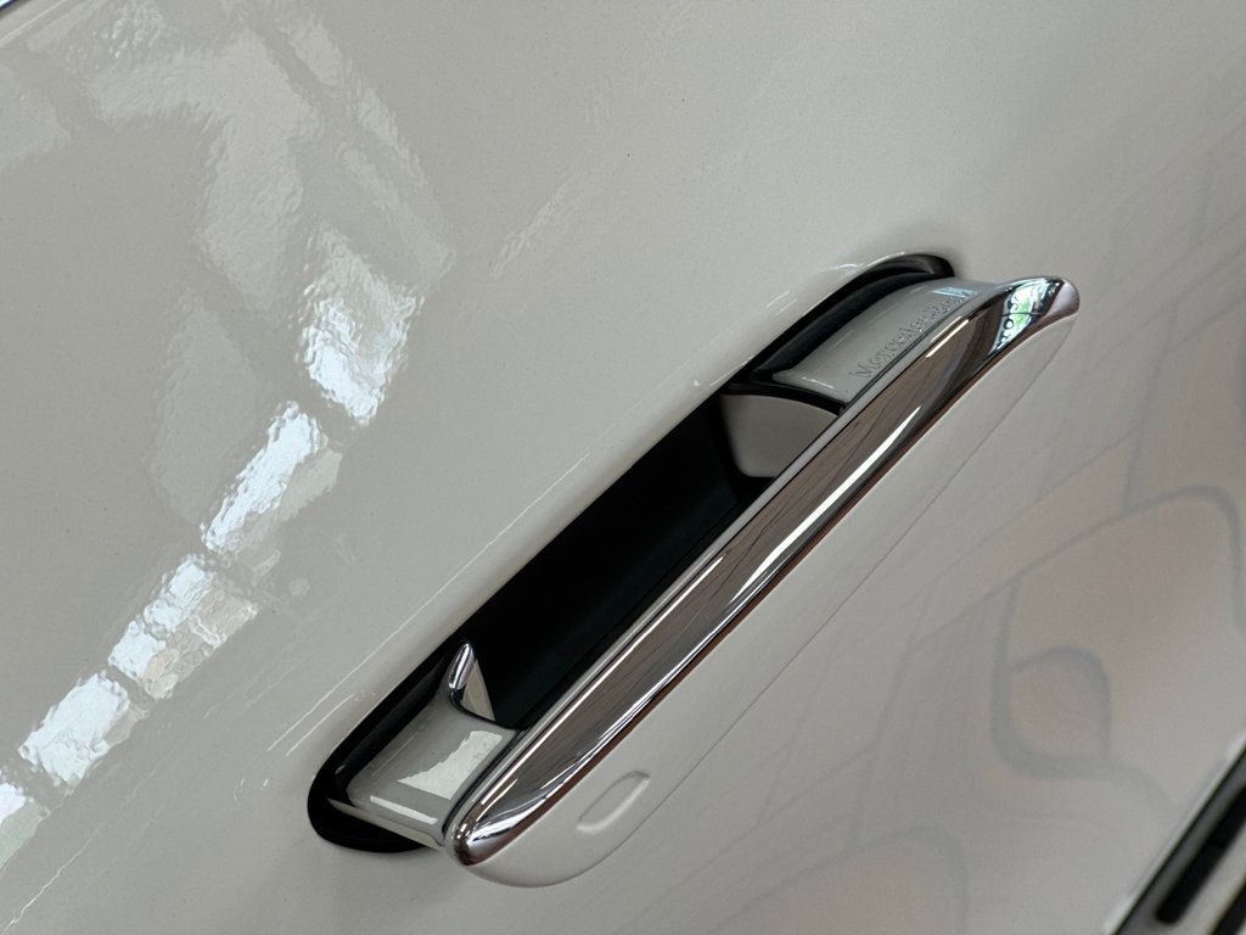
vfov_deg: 19.1
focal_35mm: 77
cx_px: 623
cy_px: 468
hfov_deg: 25.3
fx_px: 2772
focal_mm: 9
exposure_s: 1/120
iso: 160
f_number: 2.8
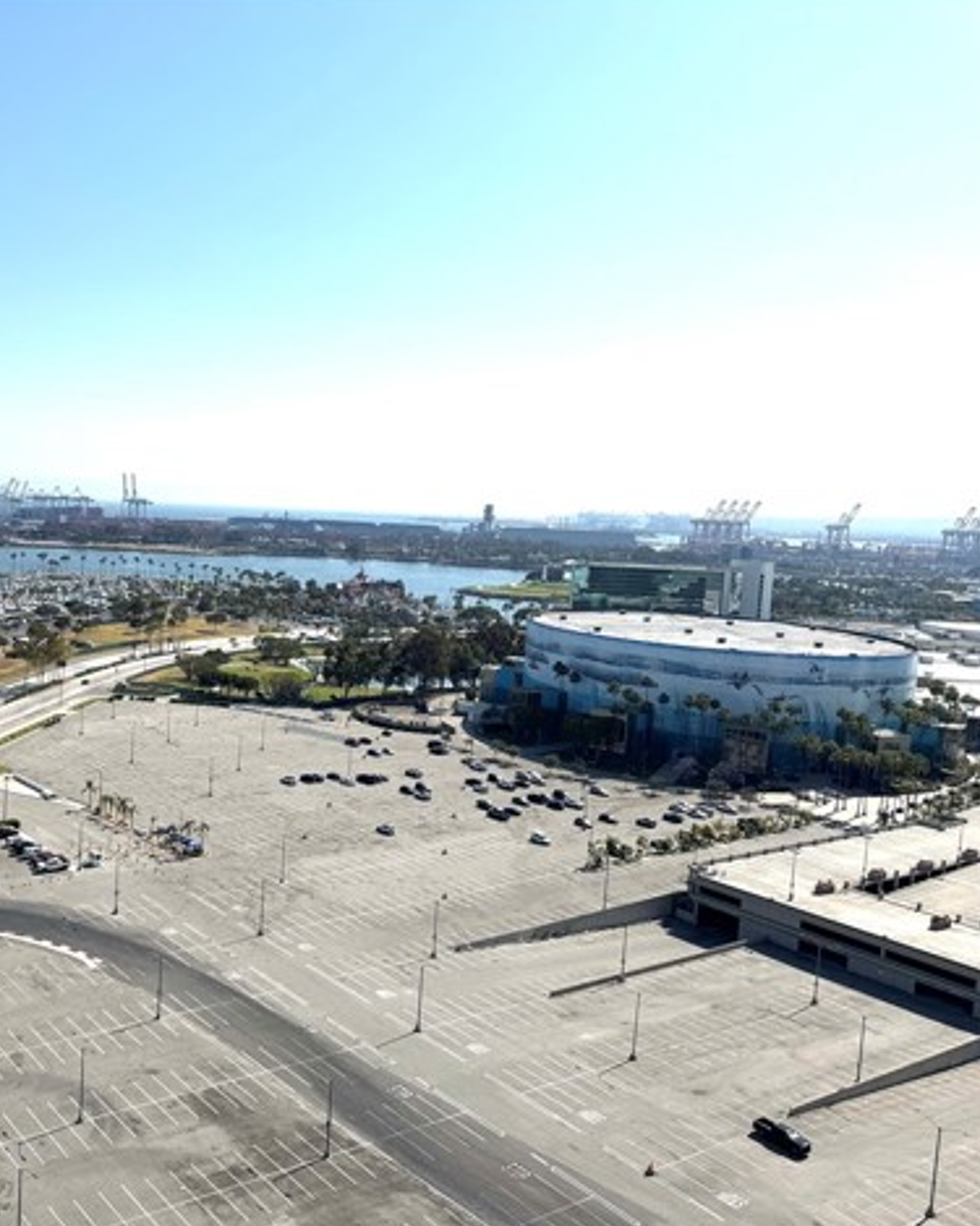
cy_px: 614
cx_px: 188
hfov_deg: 43.5
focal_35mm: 32
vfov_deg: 55.7
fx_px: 1161
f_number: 1.78
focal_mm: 6.76
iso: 100
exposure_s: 1/12346
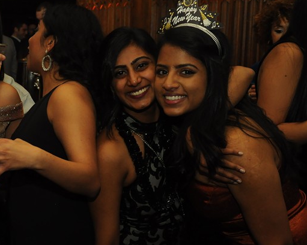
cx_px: 29
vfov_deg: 23.1
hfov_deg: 27.6
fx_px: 600
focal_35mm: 66
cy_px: 114
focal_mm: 24
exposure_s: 1/60
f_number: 4.5
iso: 800
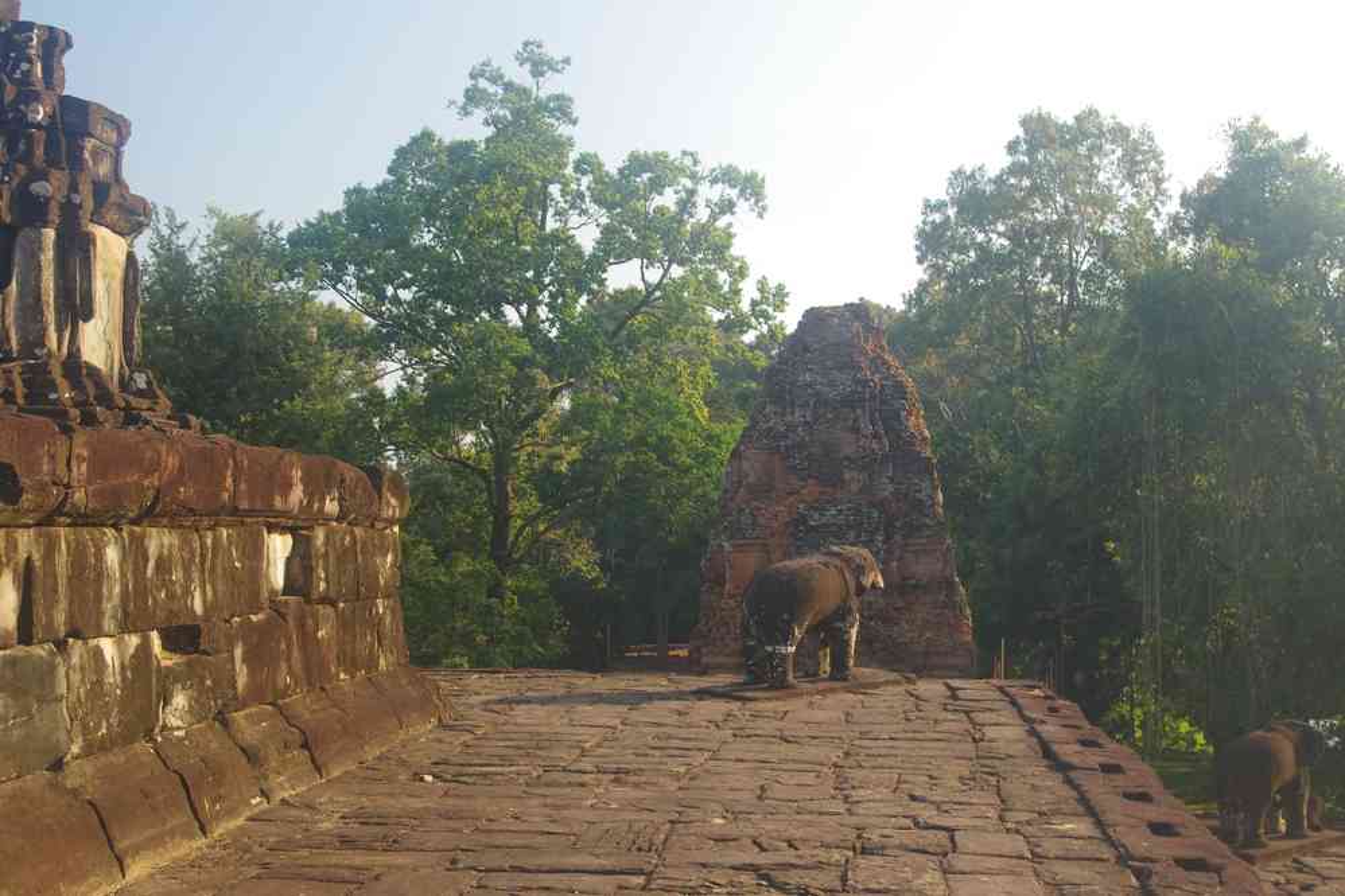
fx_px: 1737
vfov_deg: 28.9
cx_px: 672
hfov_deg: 42.3
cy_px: 448
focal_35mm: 46
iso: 200
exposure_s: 1/60
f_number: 7.1
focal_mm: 31
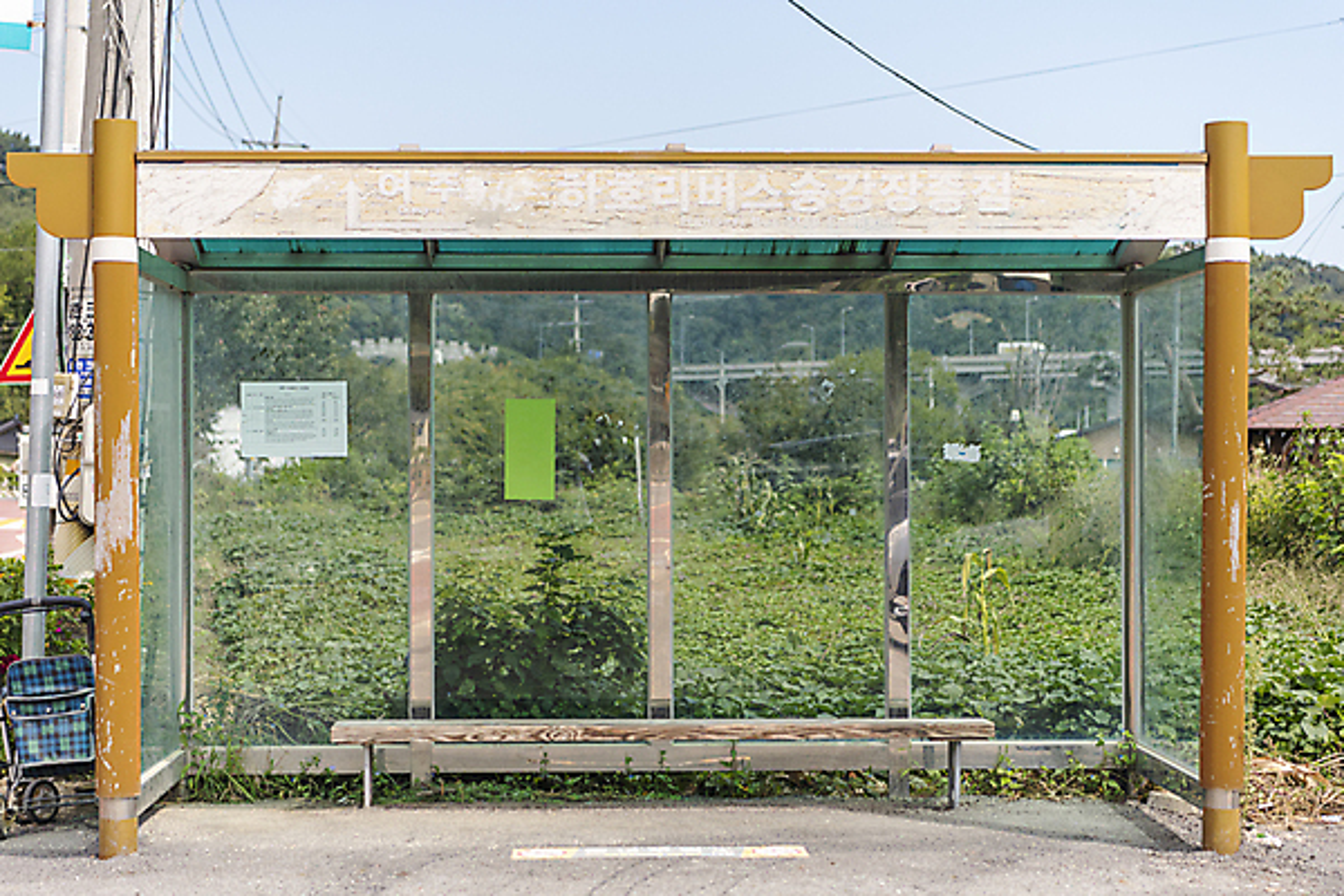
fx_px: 2613
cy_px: 448
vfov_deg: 19.5
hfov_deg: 28.8
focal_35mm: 70
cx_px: 672
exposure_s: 1/3200
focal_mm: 70
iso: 200
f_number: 2.8
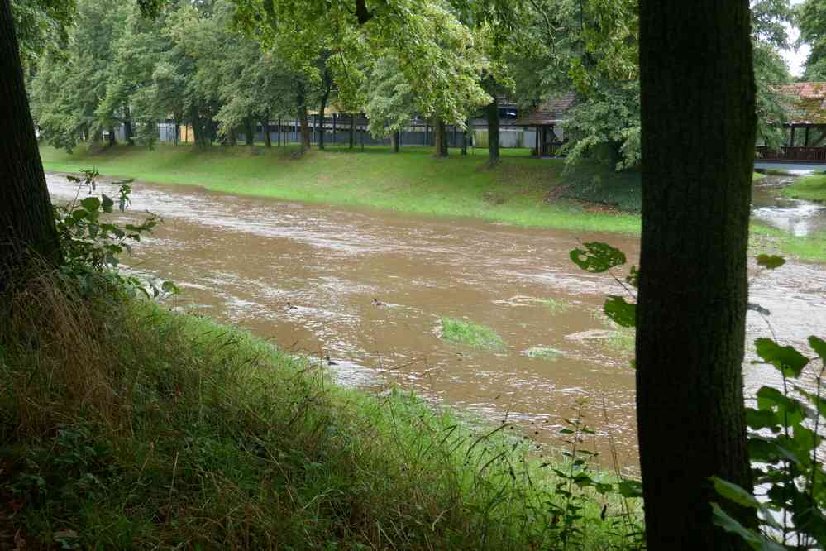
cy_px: 276
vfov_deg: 37.9
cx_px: 413
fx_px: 803
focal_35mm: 35
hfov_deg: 54.4
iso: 200
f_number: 3.4
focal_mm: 12.7
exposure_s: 1/80
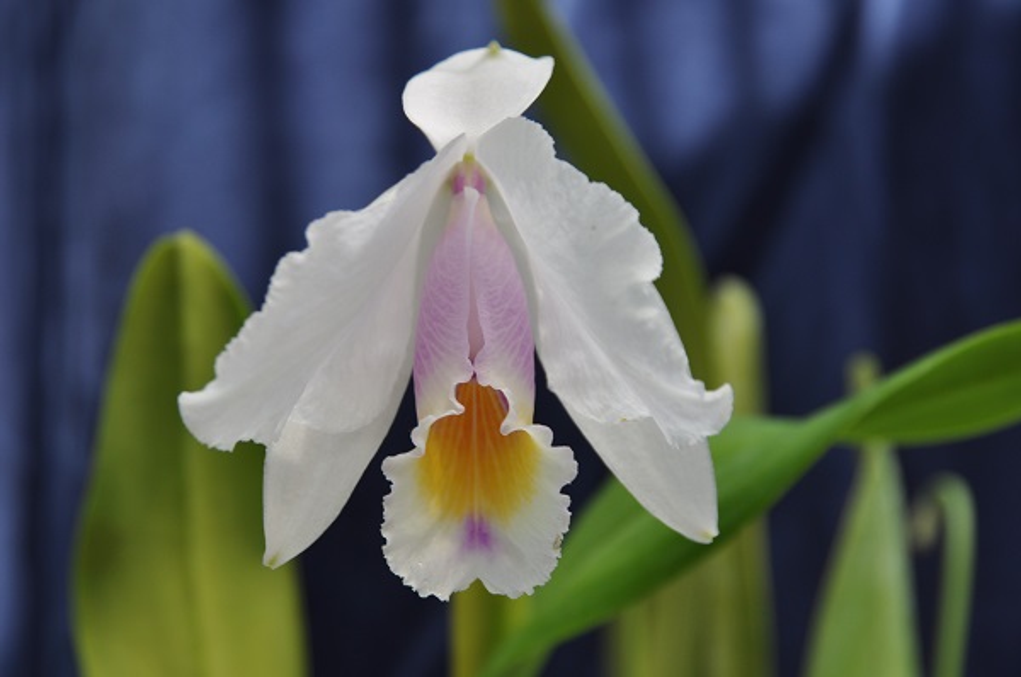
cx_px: 510
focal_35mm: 135
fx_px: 3823
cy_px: 338
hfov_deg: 15.2
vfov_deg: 10.1
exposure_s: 1/125
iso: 220
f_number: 8
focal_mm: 90
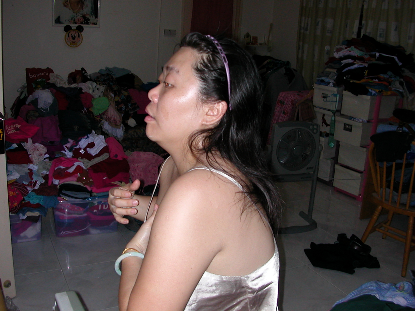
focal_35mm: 37
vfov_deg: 38.7
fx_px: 444
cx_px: 208
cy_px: 156
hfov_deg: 50.1
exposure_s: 1/59.9
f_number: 2.7
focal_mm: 5.6
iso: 100
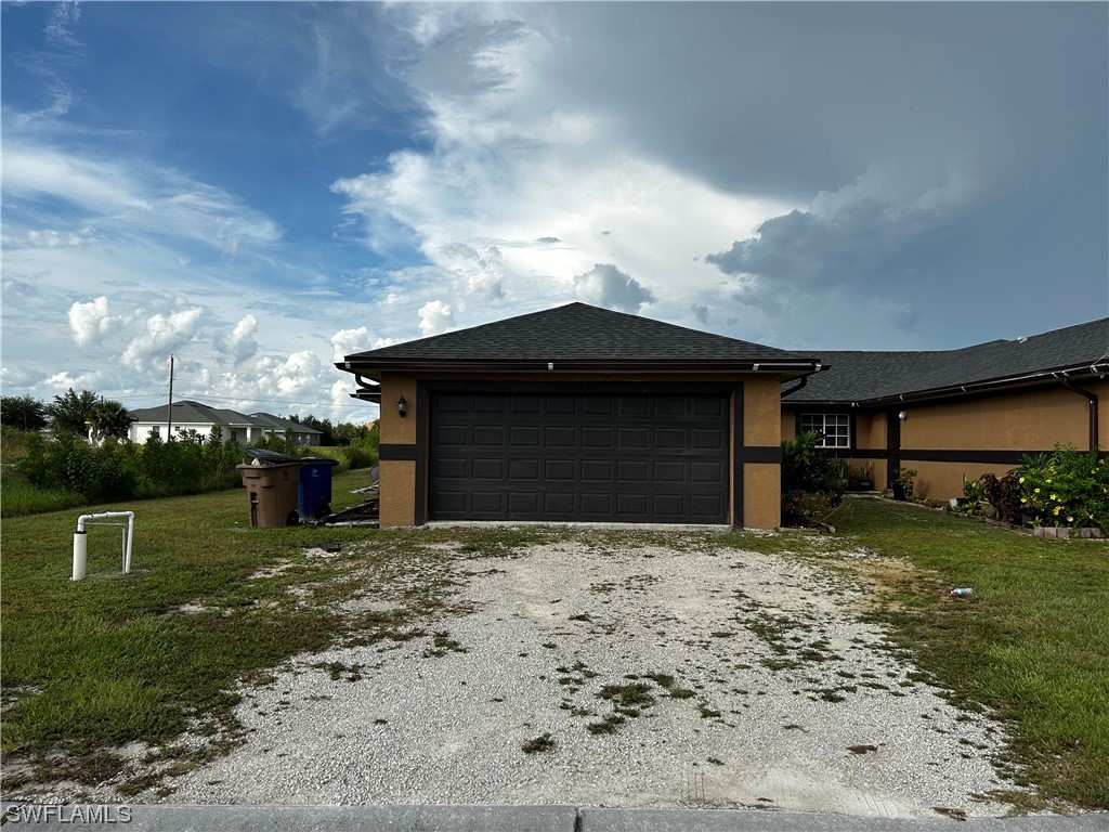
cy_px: 416
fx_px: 833
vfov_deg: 53.1
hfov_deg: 67.3
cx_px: 554
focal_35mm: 26
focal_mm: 5.7
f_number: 1.5
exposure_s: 1/5076
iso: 50
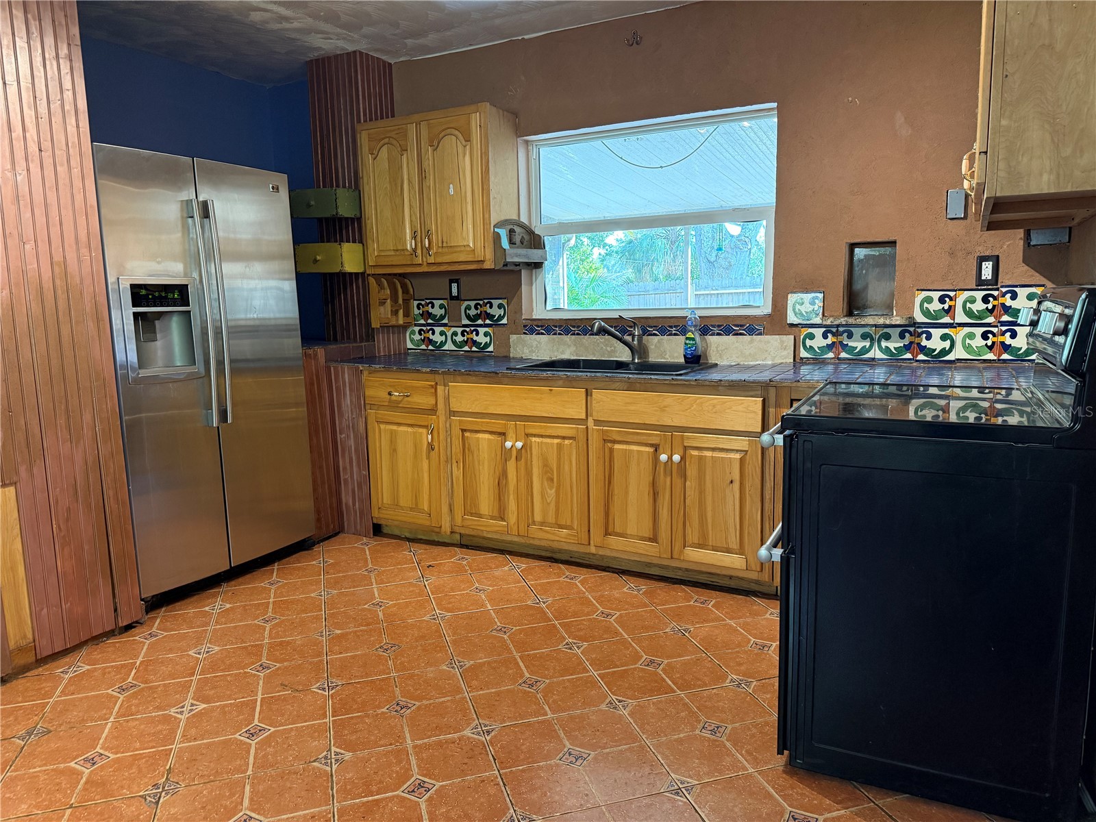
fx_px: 760
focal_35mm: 24
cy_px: 411
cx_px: 548
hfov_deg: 71.6
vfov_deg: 56.8
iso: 400
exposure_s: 1/60
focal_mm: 6.76
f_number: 1.78
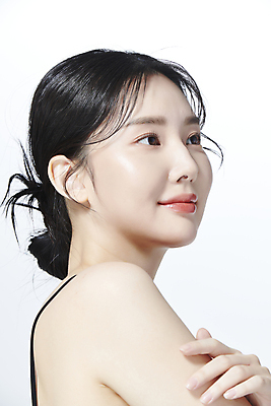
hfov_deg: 7.4
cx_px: 136
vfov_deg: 11.1
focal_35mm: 185
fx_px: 2087
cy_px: 203
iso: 64
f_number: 11
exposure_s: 1/125
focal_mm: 185
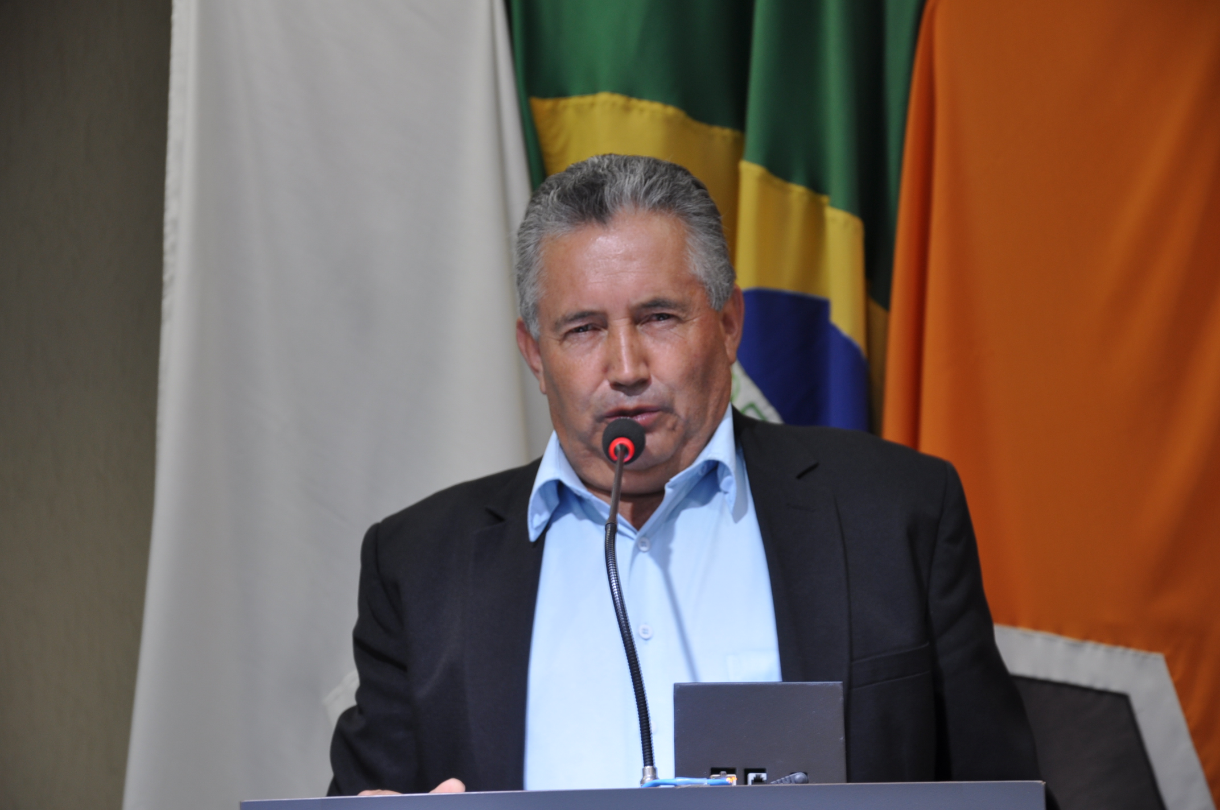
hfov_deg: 17.1
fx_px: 4062
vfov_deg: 11.4
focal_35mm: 120
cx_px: 610
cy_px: 405
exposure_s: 1/10
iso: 200
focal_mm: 80
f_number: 5.3
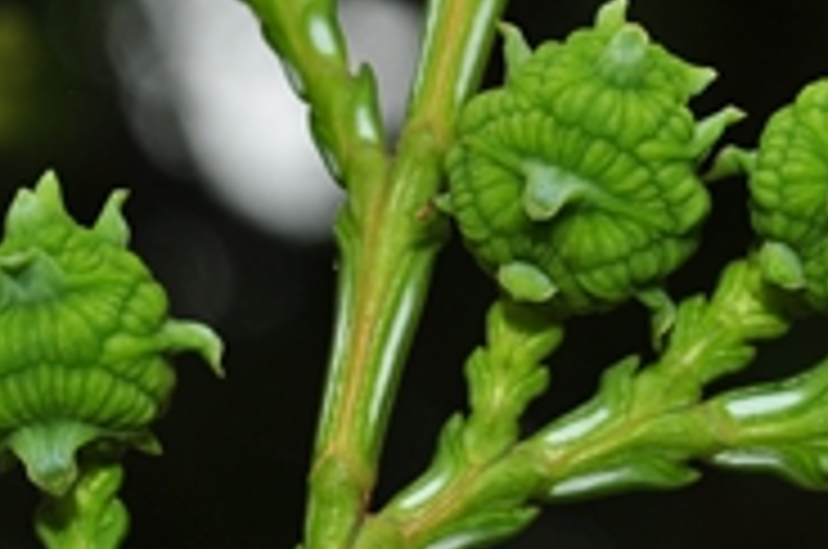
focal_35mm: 196
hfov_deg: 10.5
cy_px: 207
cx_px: 580
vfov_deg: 7.0
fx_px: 4500
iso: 200
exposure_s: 1/60
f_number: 16
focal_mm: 60
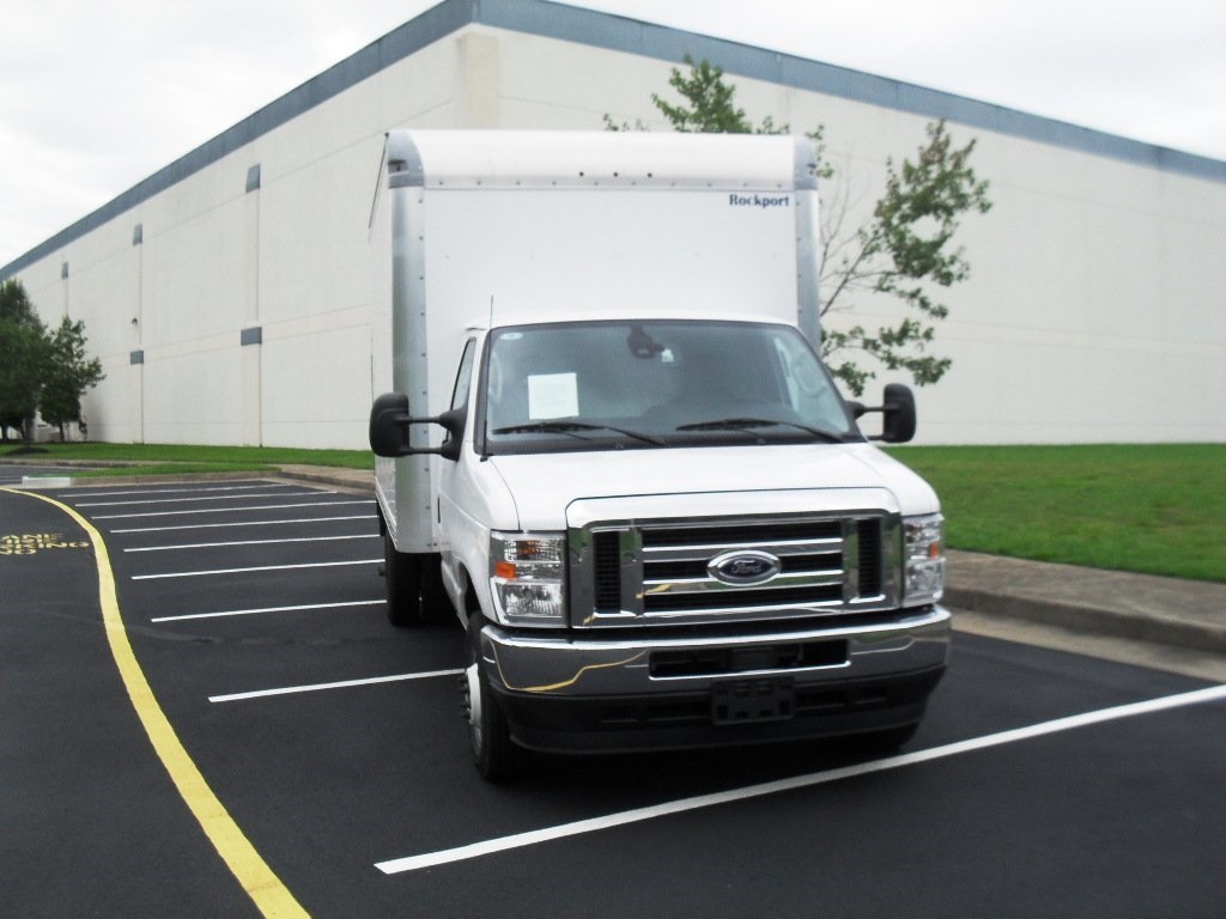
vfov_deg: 40.7
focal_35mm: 35
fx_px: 1240
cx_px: 613
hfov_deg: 52.6
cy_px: 460
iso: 100
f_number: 8.4
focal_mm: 6.3
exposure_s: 1/125
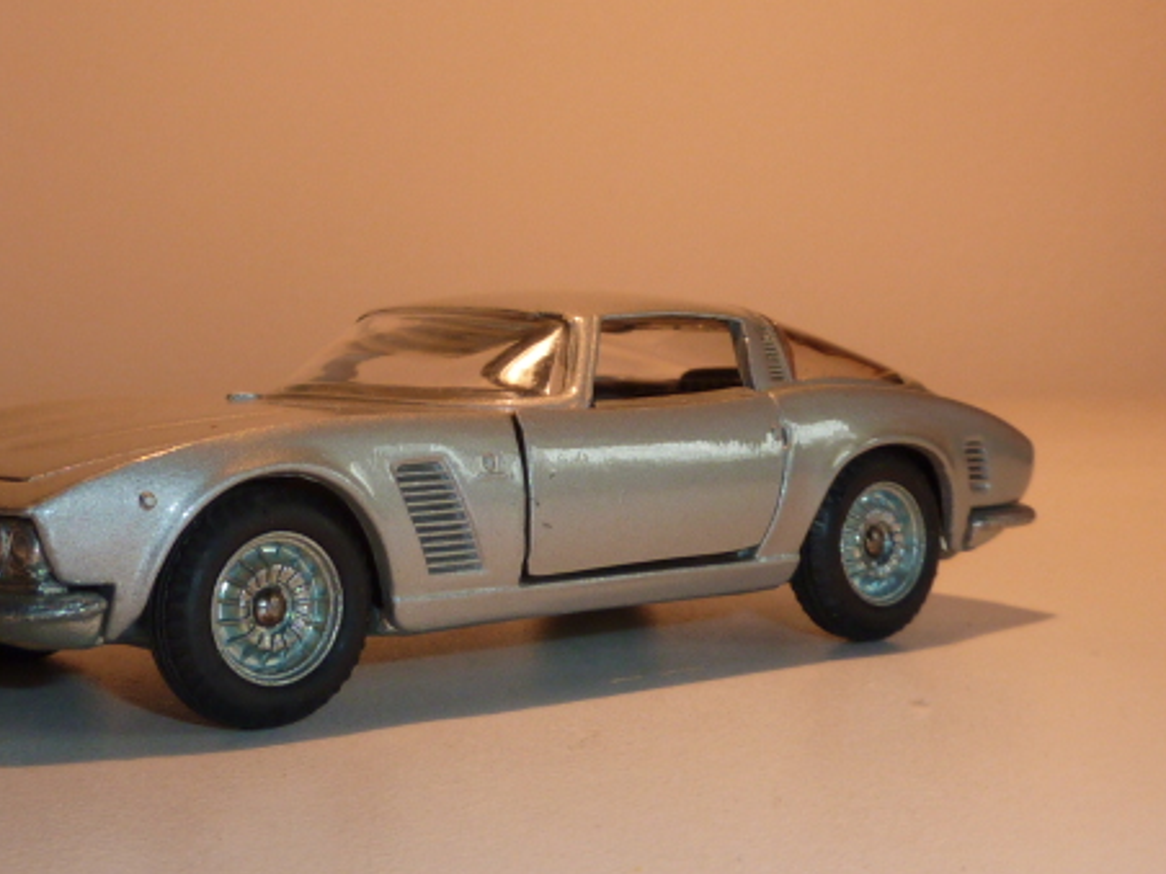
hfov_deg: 28.5
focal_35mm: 68
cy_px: 284
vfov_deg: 21.5
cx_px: 446
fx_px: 2291
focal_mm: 4.4
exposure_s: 1/50
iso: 100
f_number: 4
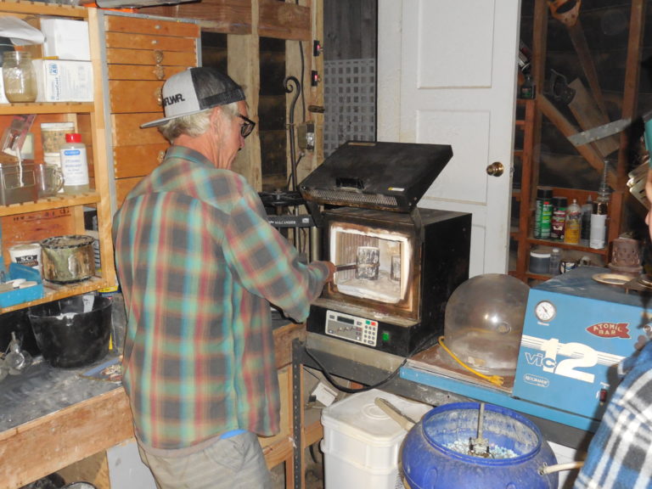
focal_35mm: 38
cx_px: 326
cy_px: 244
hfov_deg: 49.0
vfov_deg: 37.7
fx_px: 716
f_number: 4.2
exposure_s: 1/30
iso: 800
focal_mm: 6.8
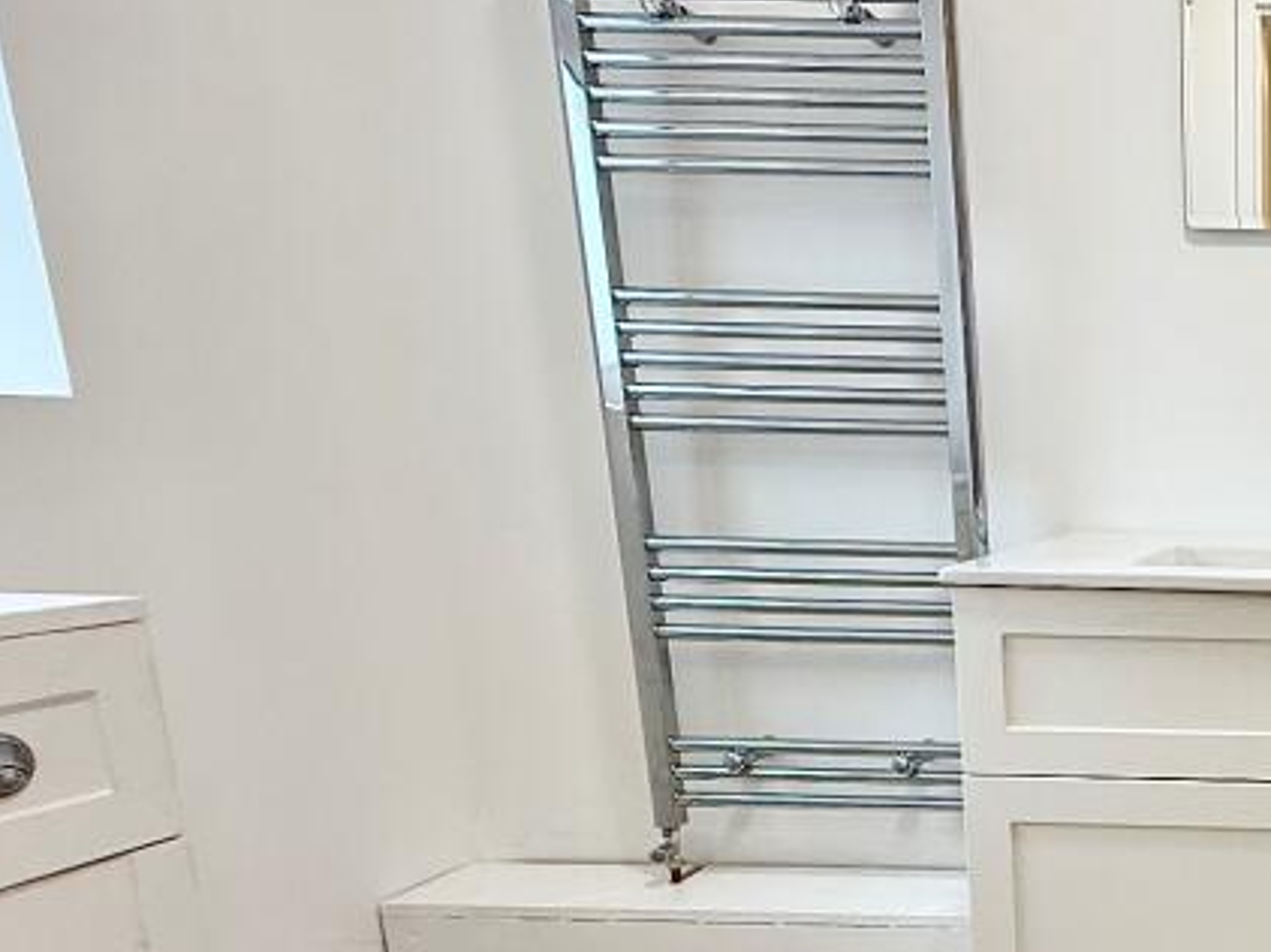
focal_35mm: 34
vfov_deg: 40.6
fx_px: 1248
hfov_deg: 41.4
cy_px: 711
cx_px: 1440
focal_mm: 2.22
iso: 100
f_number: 2.2
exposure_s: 1/100
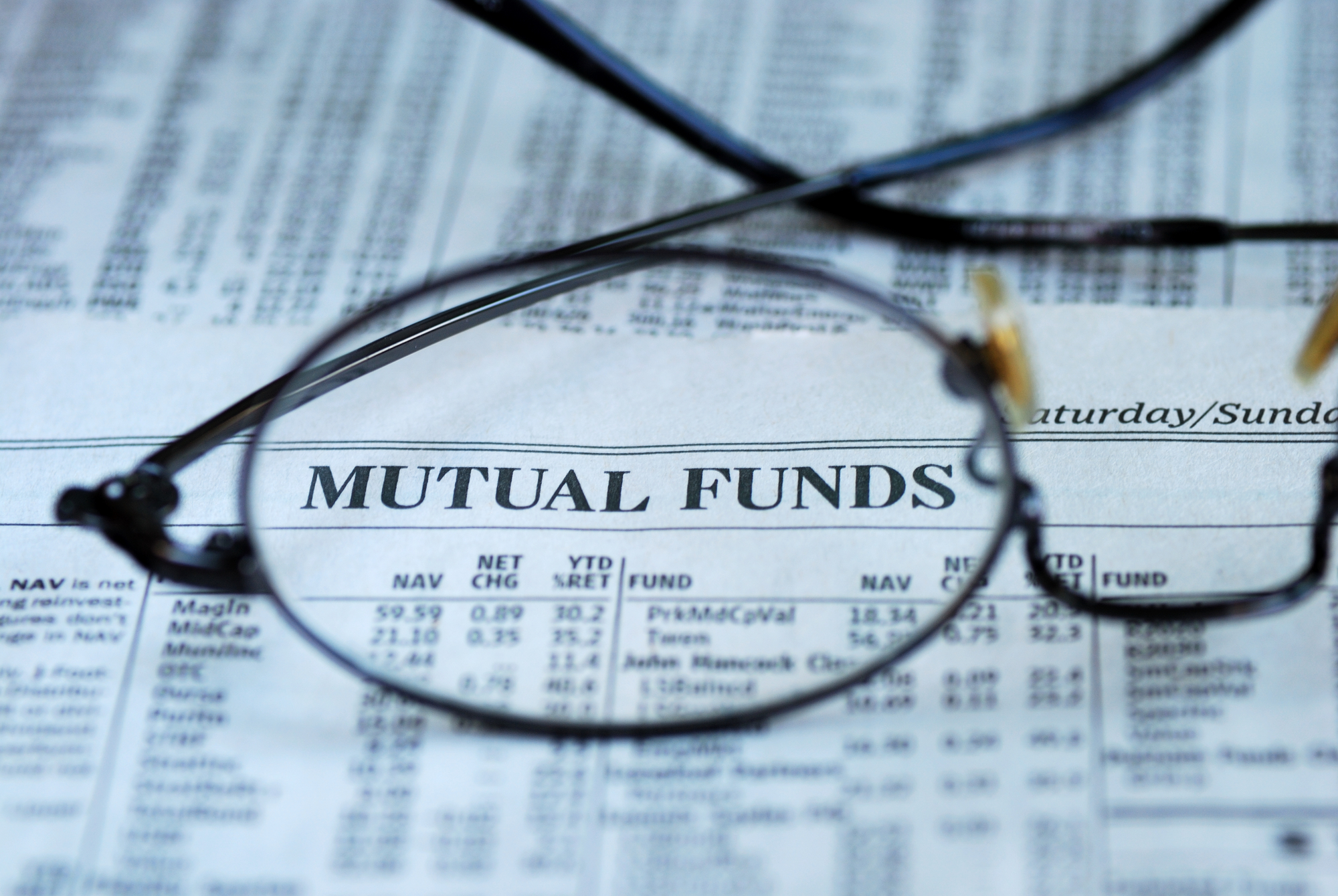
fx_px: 5024
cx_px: 669
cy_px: 448
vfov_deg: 10.2
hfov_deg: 15.2
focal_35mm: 135
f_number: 7.1
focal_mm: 90
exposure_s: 1/13
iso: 100
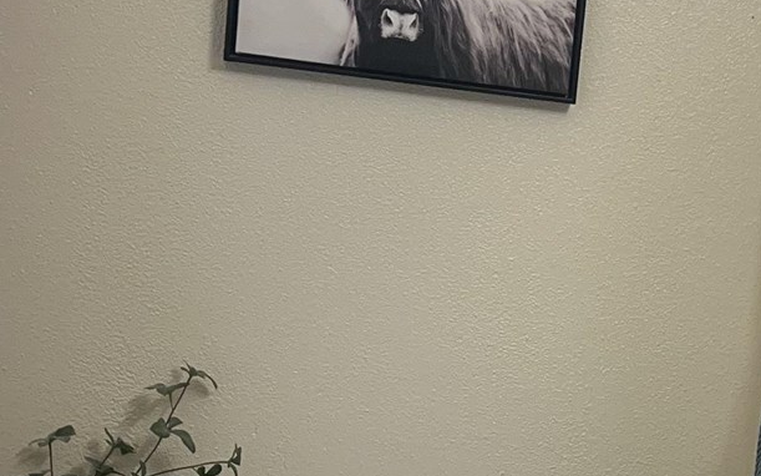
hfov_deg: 19.5
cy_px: 505
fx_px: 2157
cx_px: 737
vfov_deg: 12.4
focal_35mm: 104
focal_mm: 5.7
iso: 40
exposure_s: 1/120
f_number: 1.5
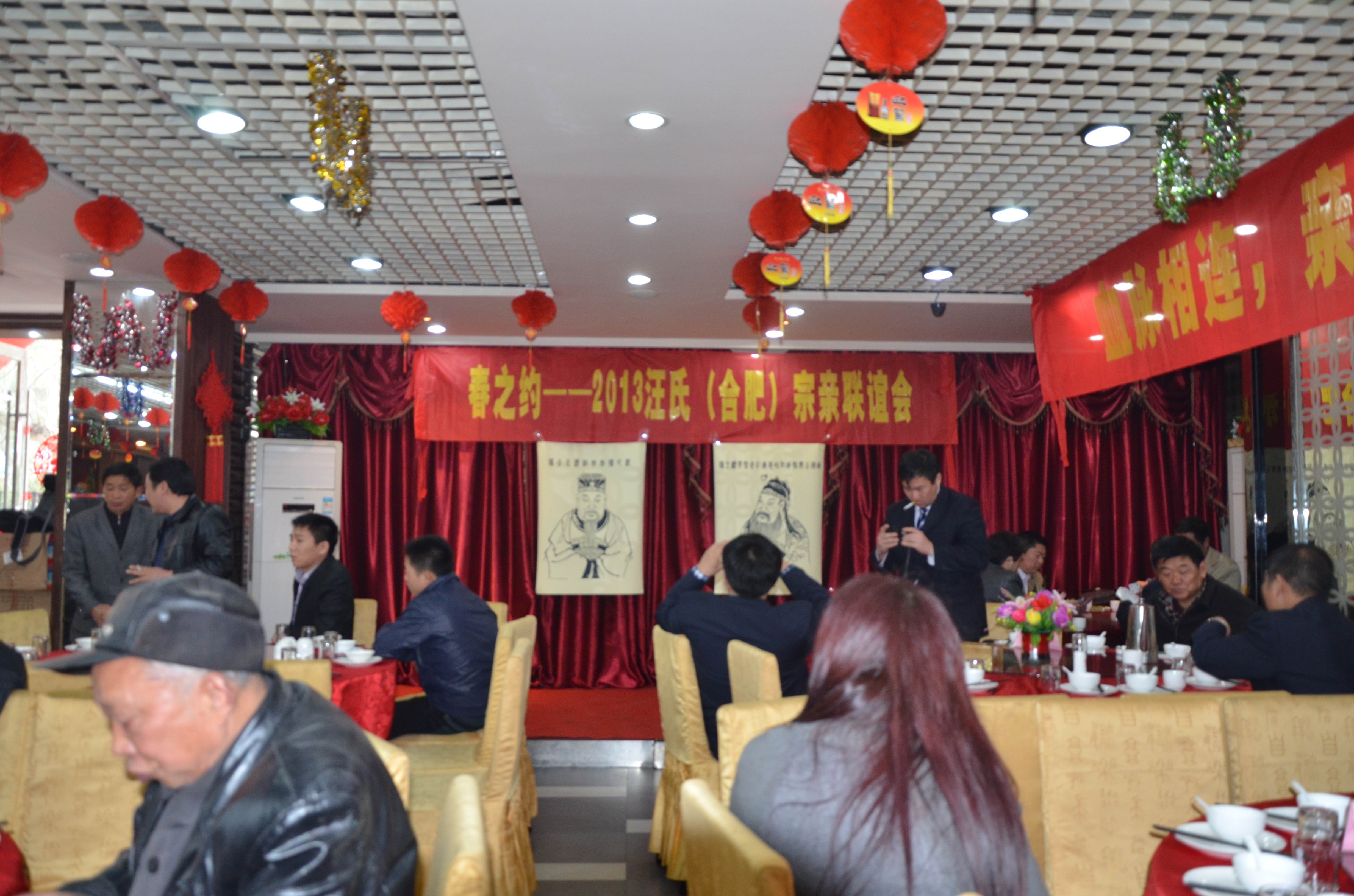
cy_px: 448
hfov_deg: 67.5
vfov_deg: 47.7
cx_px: 677
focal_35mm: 27
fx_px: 1013
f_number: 3.5
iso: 800
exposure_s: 1/60
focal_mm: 18
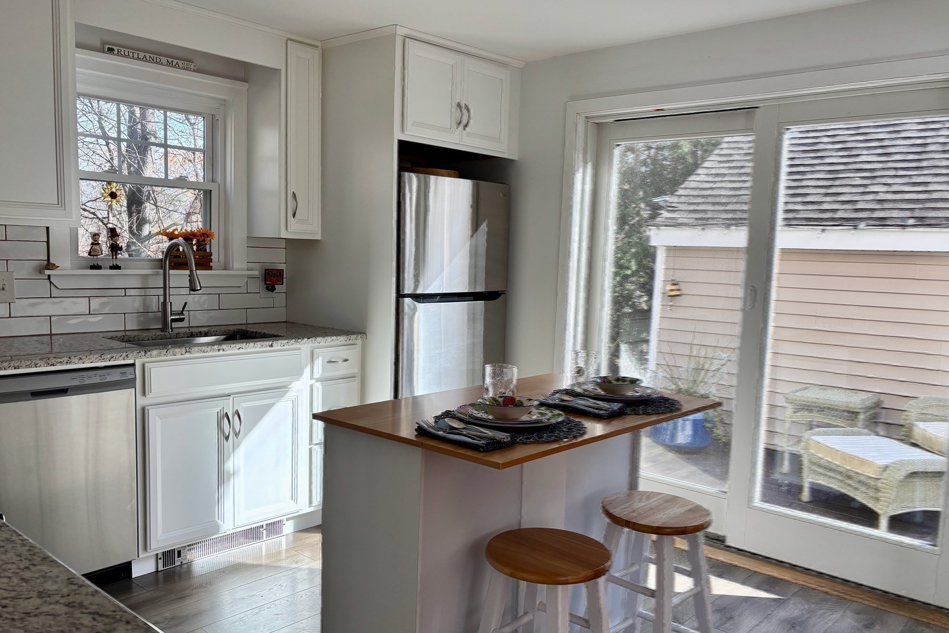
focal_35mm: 28
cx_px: 476
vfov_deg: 46.4
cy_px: 335
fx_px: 738
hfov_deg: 65.5
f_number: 1.6
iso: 50
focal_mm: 5.96
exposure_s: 1/363
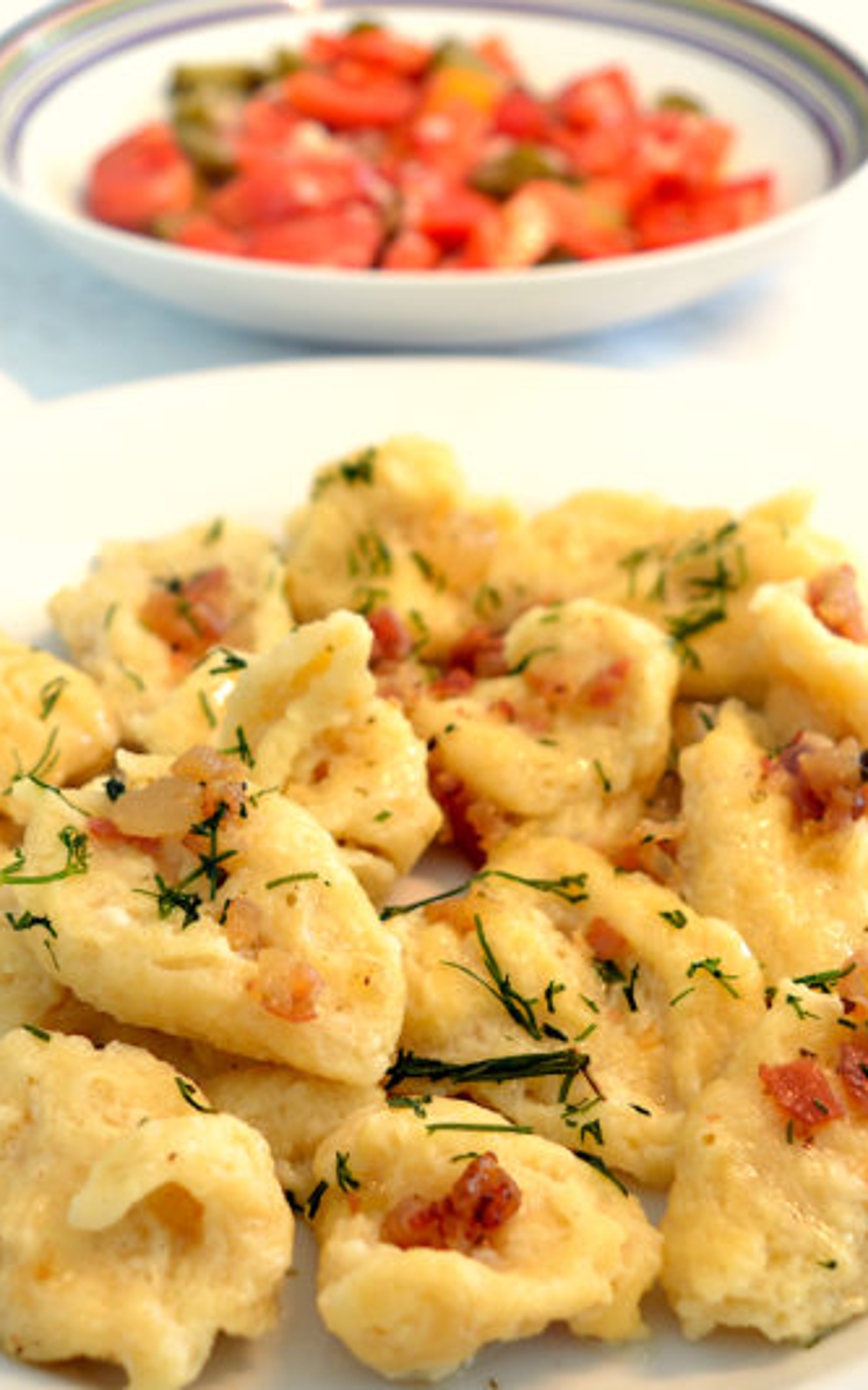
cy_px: 696
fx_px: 1231
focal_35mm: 33
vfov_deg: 58.9
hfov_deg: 38.8
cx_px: 425
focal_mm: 21
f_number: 3.8
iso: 140
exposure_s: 1/30
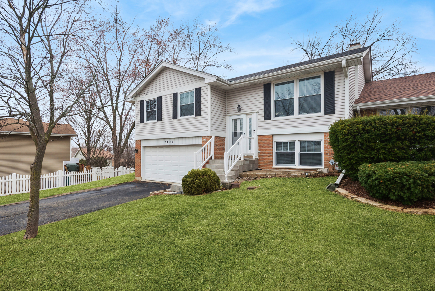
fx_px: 230
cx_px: 218
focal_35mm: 19
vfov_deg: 64.6
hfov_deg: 86.9
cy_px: 146
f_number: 11
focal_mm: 19
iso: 400
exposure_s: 1/50
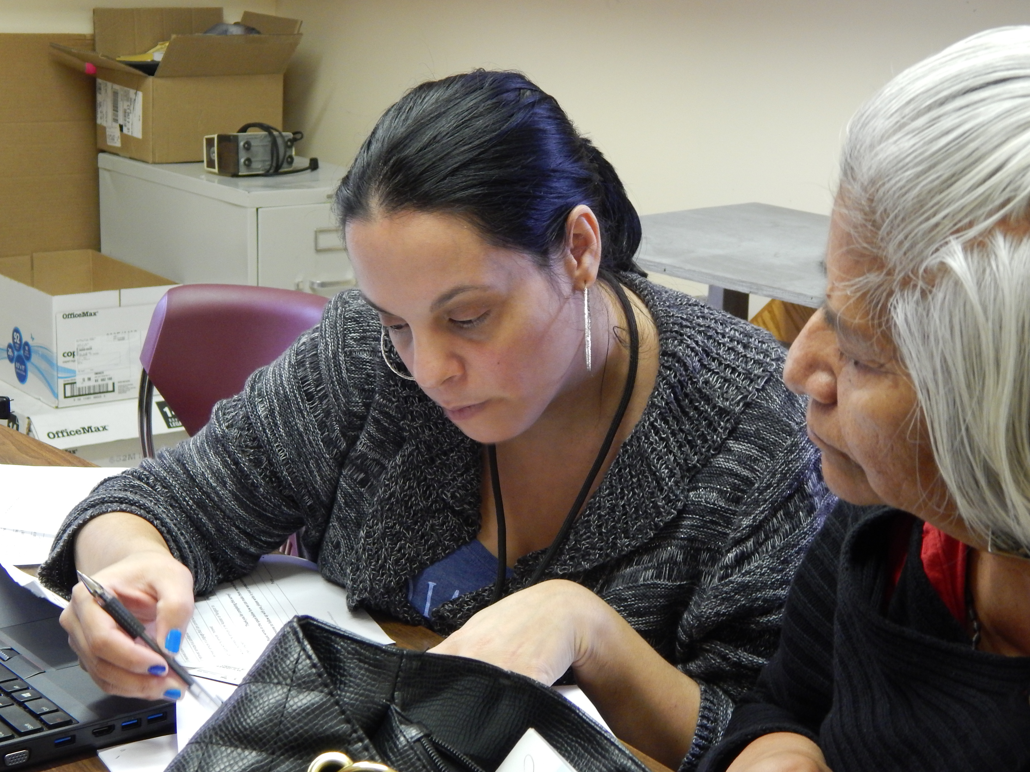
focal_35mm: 61
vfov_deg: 24.0
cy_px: 386
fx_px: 1815
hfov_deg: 31.7
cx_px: 515
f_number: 4
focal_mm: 10.9
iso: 400
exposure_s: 1/13
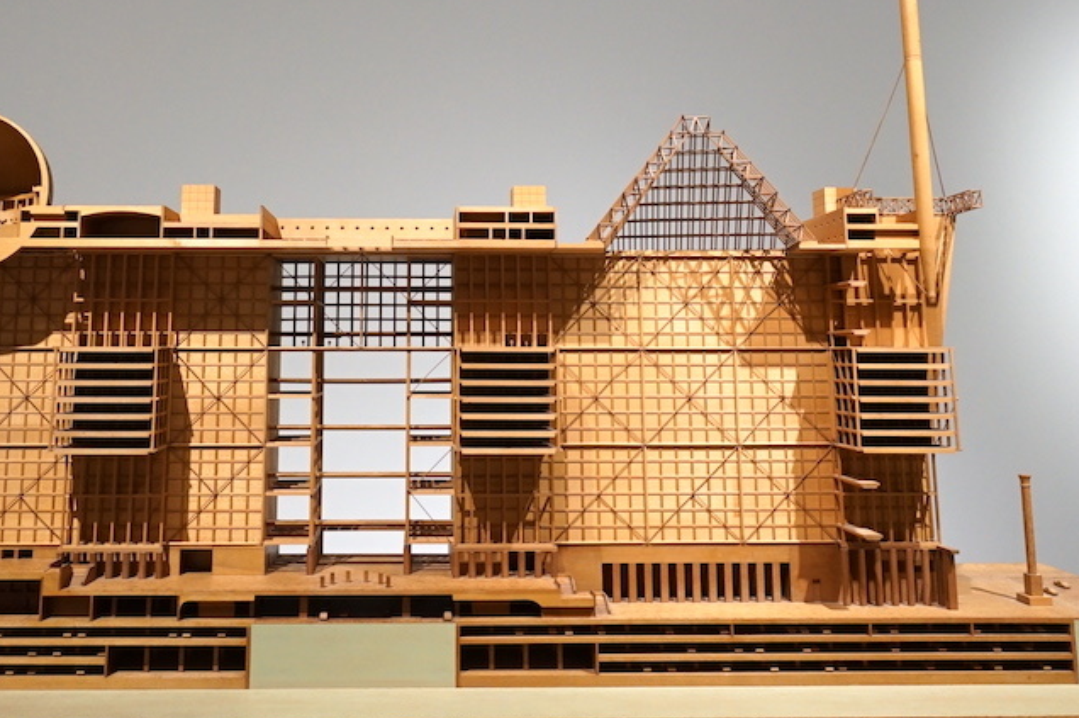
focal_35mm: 33
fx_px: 988
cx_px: 448
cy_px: 189
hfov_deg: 56.9
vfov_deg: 39.0
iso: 1000
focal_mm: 14
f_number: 4.5
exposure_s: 1/30
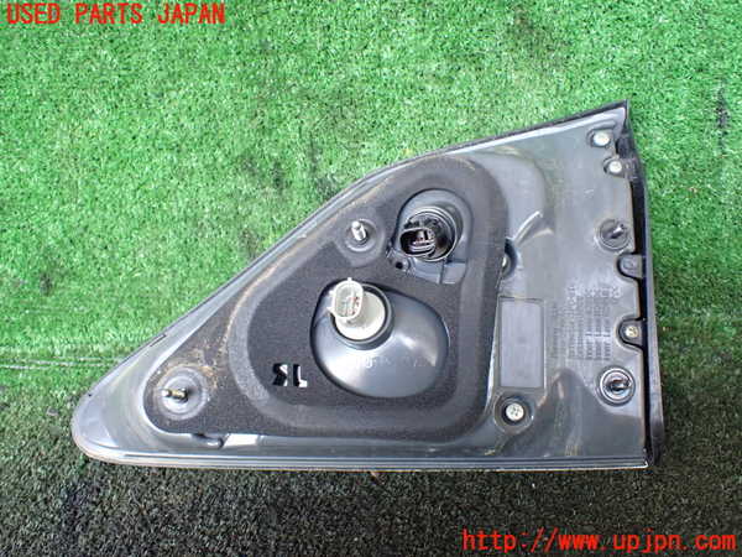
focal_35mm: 30
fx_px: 643
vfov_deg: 46.8
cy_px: 278
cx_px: 371
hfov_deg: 60.0
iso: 640
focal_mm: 5.4
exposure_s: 1/125
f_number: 2.3
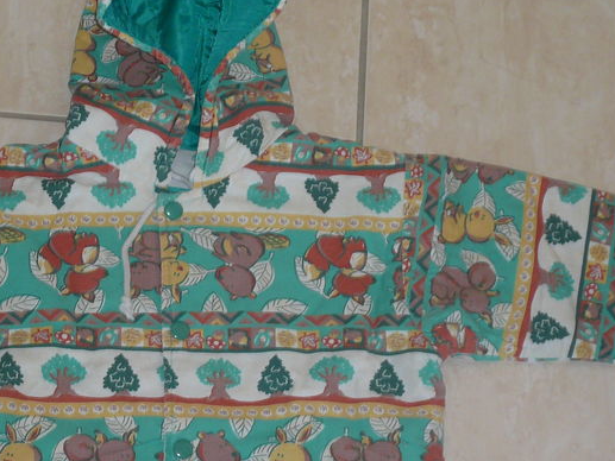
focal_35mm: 89
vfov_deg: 16.6
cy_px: 261
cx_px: 195
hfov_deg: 21.9
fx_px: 1582
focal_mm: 7.5
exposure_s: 1/30
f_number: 3.5
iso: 100
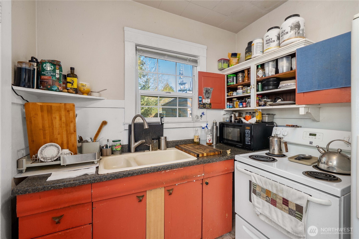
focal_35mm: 14
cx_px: 180
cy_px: 120
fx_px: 140
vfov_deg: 81.3
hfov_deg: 104.2
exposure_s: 1/30
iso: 1600
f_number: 6.3
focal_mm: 14
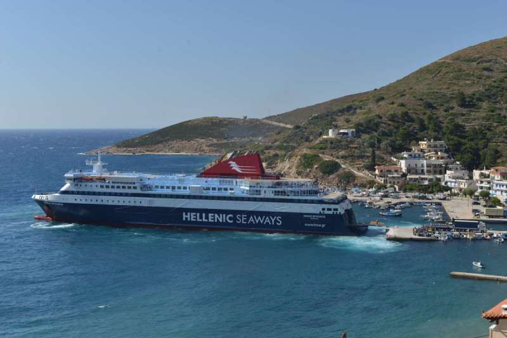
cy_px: 169
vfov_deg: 27.0
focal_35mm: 50
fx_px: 704
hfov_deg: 39.6
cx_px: 254
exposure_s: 1/160
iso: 140
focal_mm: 50
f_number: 9
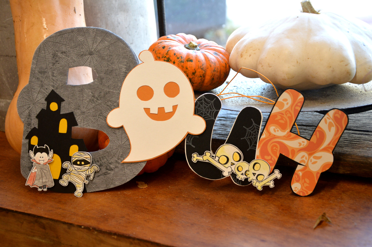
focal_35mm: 63
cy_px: 124
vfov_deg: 21.5
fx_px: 650
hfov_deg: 31.9
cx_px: 186
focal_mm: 42
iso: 400
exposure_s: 1/80
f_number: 4.8
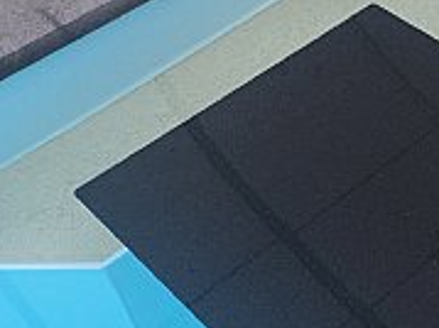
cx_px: 395
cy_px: 185
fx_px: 862
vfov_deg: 21.6
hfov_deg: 27.5
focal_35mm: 68
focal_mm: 4.15
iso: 32
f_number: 2.2
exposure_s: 1/321
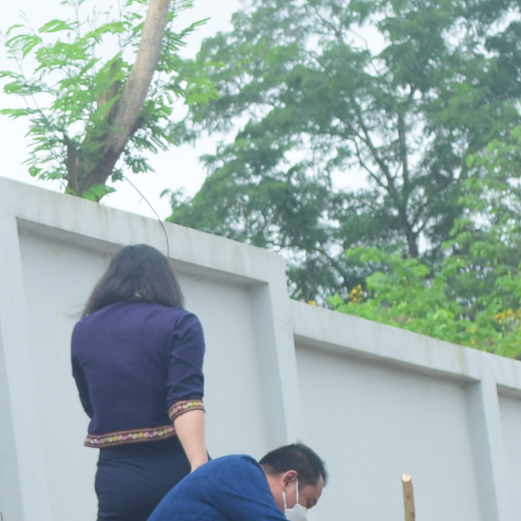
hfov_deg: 6.3
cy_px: 445
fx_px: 4700
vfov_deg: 6.3
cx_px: -181
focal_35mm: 276
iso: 100
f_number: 5.6
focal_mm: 44
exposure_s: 1/250
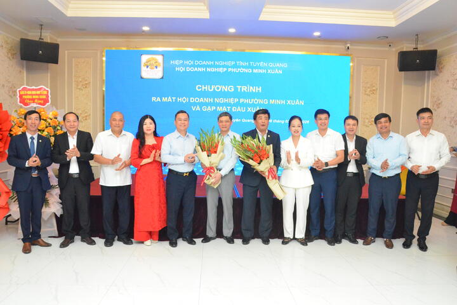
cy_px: 152
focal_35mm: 27
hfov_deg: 67.4
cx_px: 228
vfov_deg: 47.9
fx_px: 343
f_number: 6.3
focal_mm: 18
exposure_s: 1/160
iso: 6400
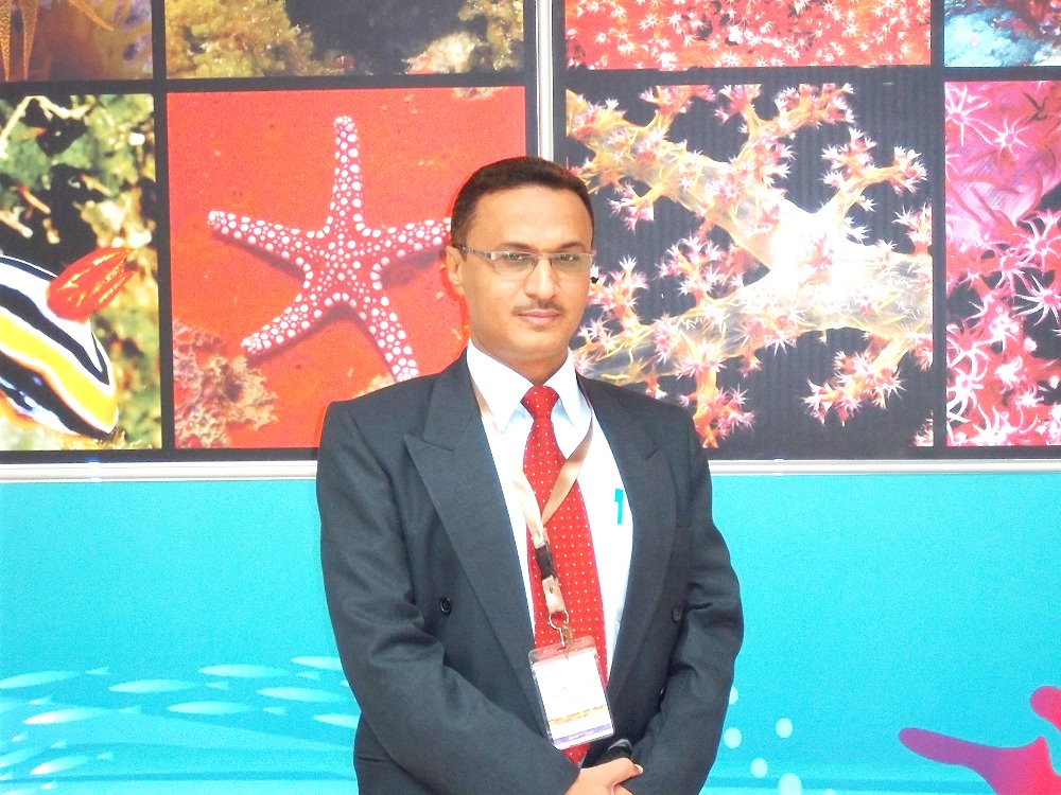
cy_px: 398
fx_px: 3126
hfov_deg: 19.3
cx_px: 530
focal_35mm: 102
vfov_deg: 14.5
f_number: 4.85
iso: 250
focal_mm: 18.27
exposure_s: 1/80
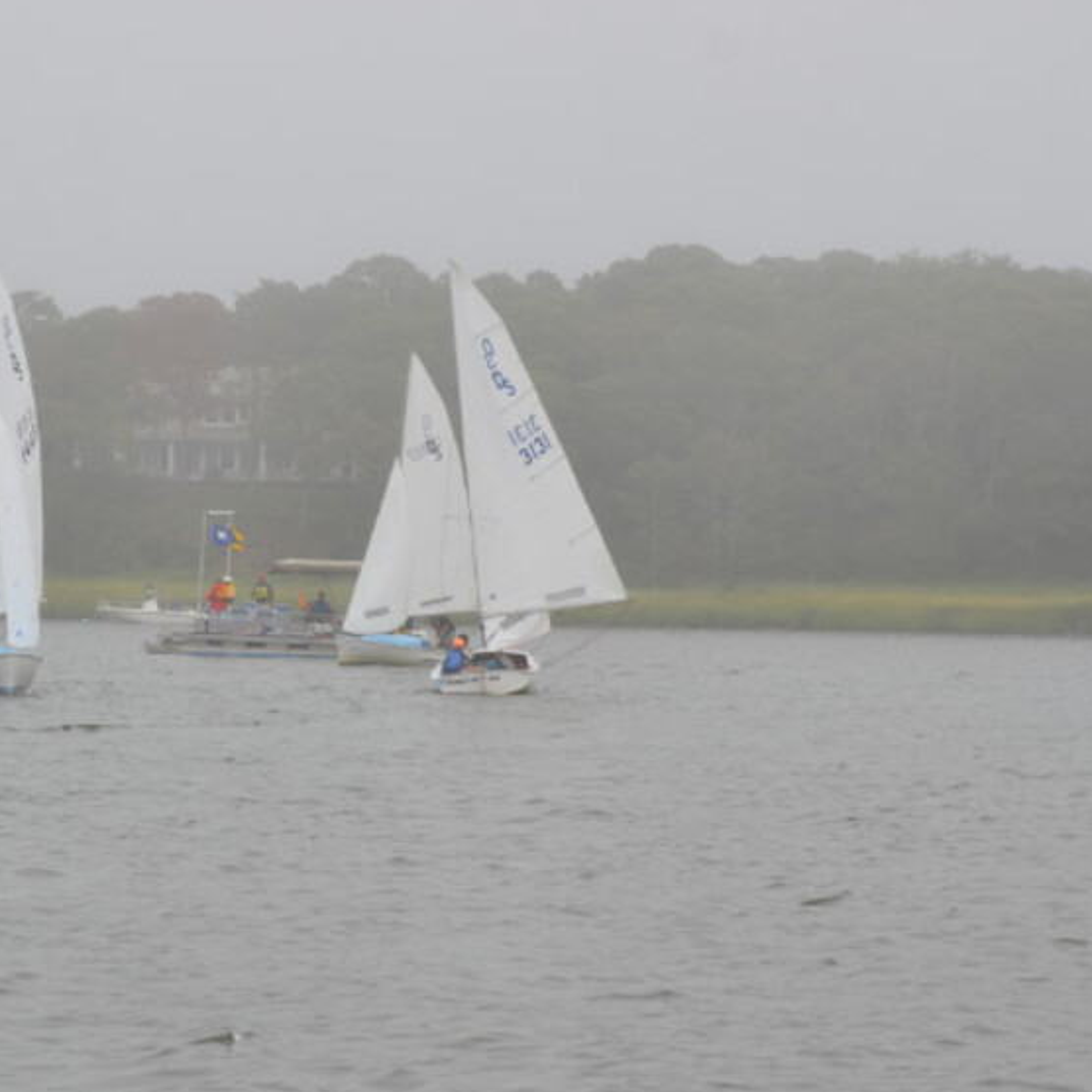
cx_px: 299
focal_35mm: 164
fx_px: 5853
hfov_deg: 10.6
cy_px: 482
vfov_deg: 10.7
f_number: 8
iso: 100
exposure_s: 1/250
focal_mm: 70
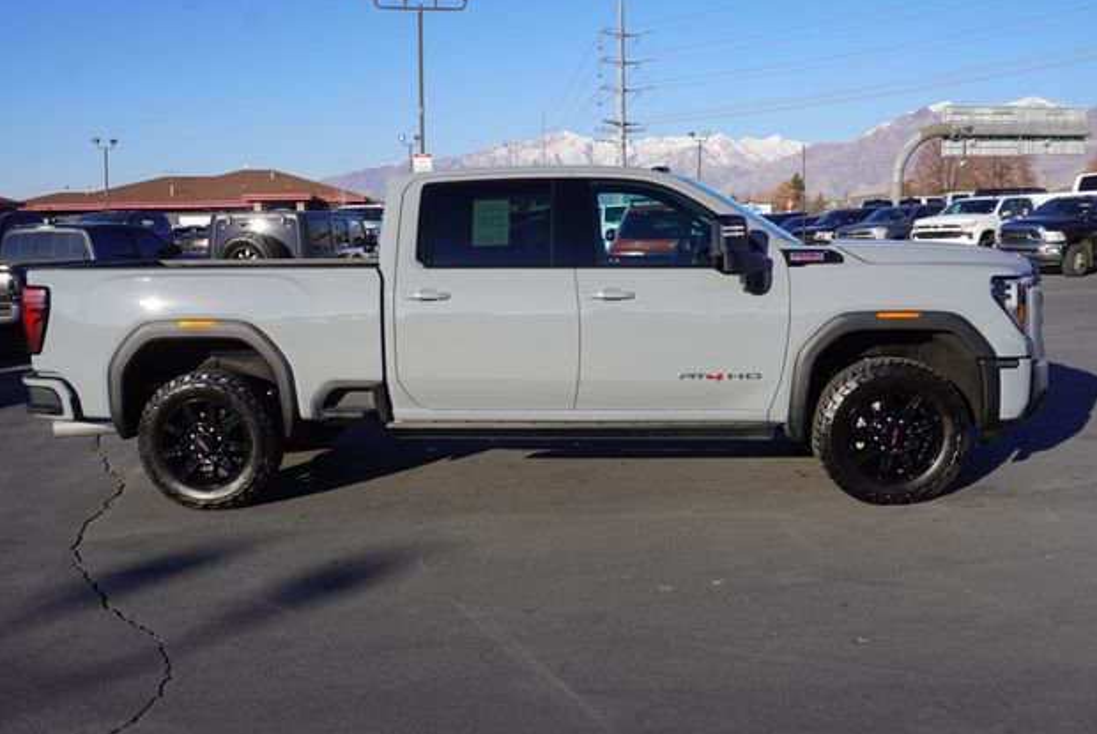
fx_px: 992
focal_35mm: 33
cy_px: 363
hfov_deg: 57.9
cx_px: 536
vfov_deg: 40.6
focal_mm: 21
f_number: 10
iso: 100
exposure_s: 1/160
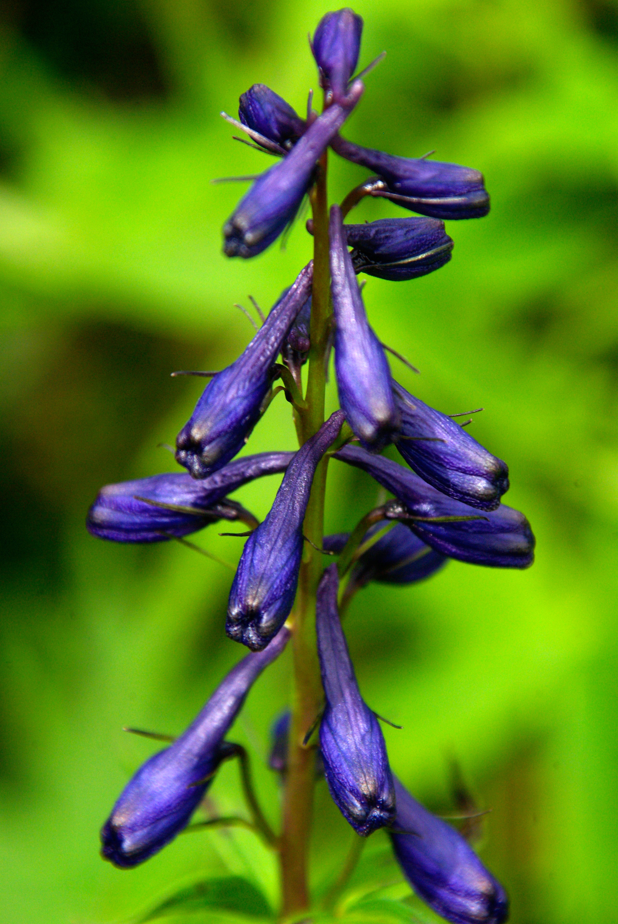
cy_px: 462
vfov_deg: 4.6
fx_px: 11554
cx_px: 309
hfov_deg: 3.1
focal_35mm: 450
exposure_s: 1/350
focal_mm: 300
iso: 280
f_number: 9.5
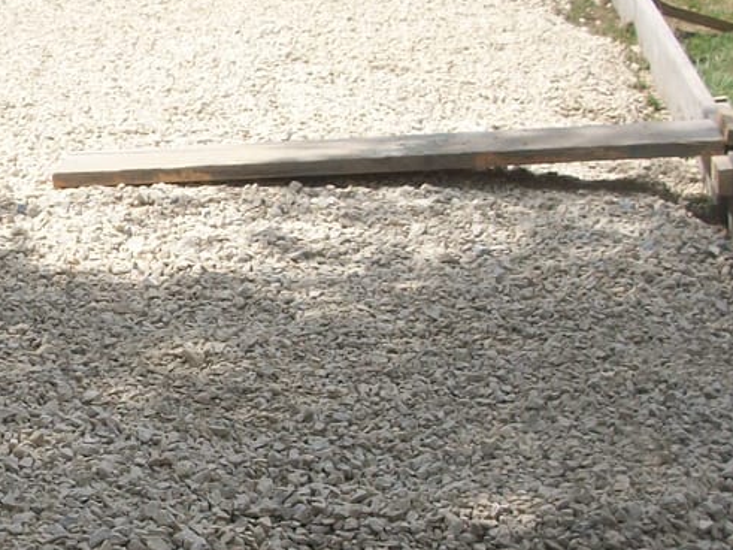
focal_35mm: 95
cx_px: -14
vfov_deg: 15.6
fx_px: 2011
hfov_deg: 20.0
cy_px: 306
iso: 80
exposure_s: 1/800
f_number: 3.1
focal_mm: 6.3
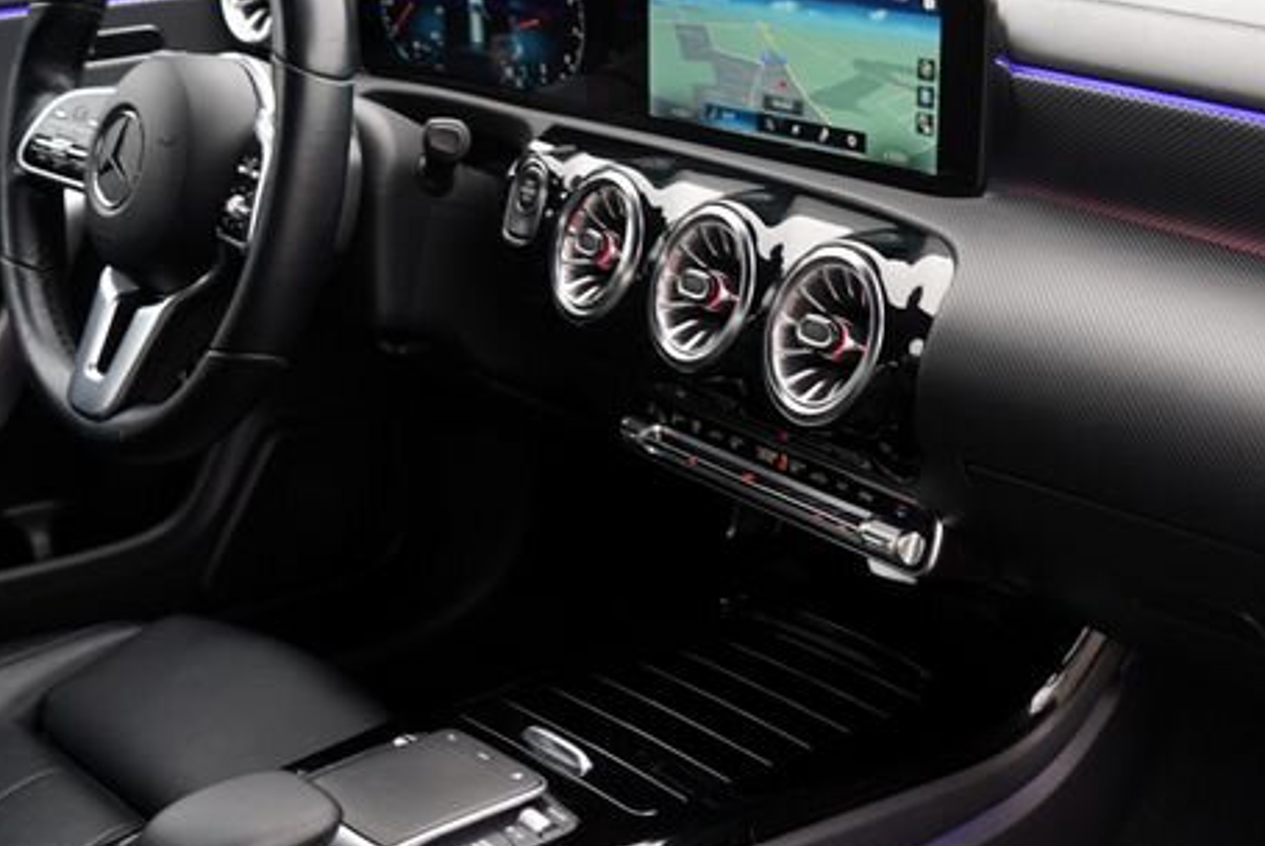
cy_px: 525
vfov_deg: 25.0
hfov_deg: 35.1
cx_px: 1098
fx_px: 1899
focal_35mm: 54
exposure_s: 1/30
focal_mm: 24
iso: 160
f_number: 2.8
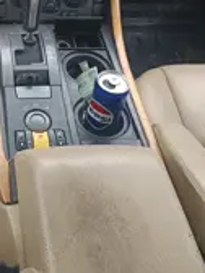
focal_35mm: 57
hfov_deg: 24.4
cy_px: 32
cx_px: -3
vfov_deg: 32.3
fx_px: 450
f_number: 1.7
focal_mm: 5.31
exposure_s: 1/50
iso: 226
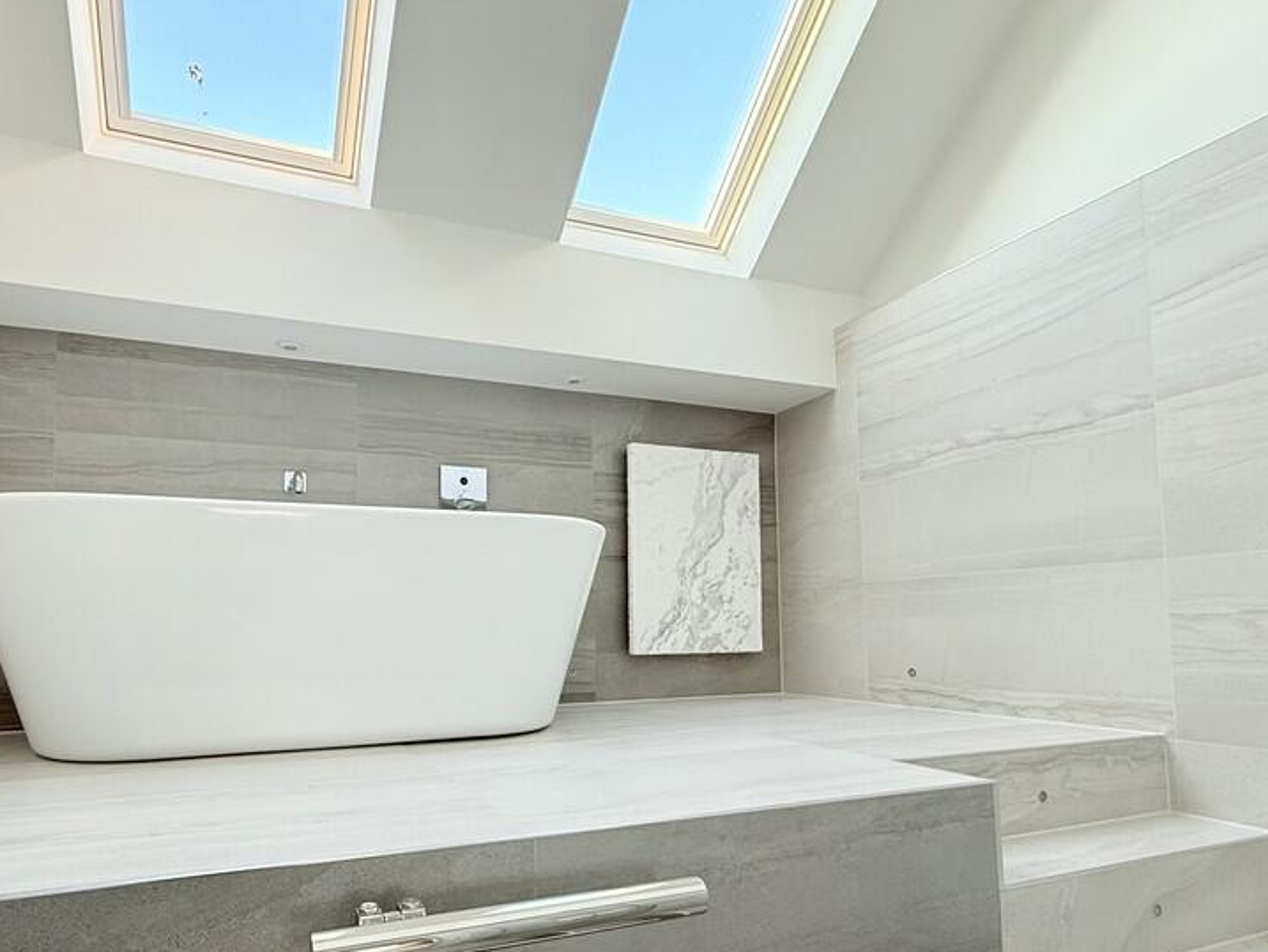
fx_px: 733
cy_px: 591
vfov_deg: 65.1
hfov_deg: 80.5
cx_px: 492
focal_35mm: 20
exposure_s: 1/99
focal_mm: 2.22
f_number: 2.2
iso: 125
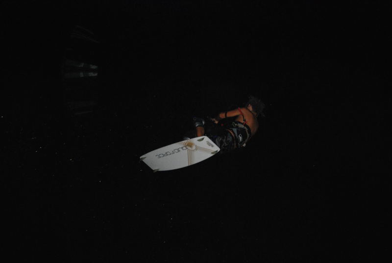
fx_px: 900
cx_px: 196
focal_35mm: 82
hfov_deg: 24.6
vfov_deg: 16.6
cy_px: 132
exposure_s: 1/60
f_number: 5.6
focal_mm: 55
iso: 1600
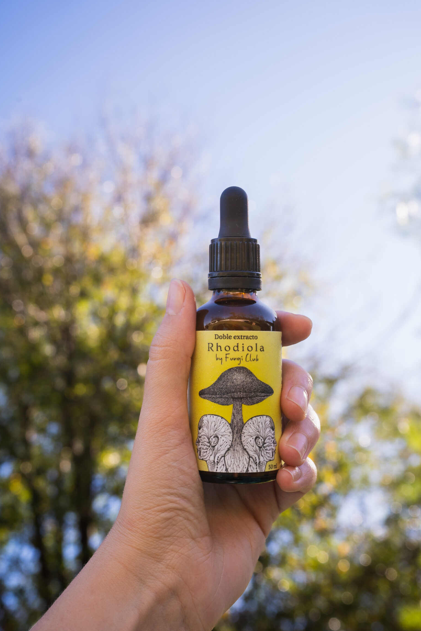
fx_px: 859
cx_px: 226
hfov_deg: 27.5
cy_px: 329
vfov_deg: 40.3
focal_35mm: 49
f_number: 9
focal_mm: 44
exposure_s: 1/250
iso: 500
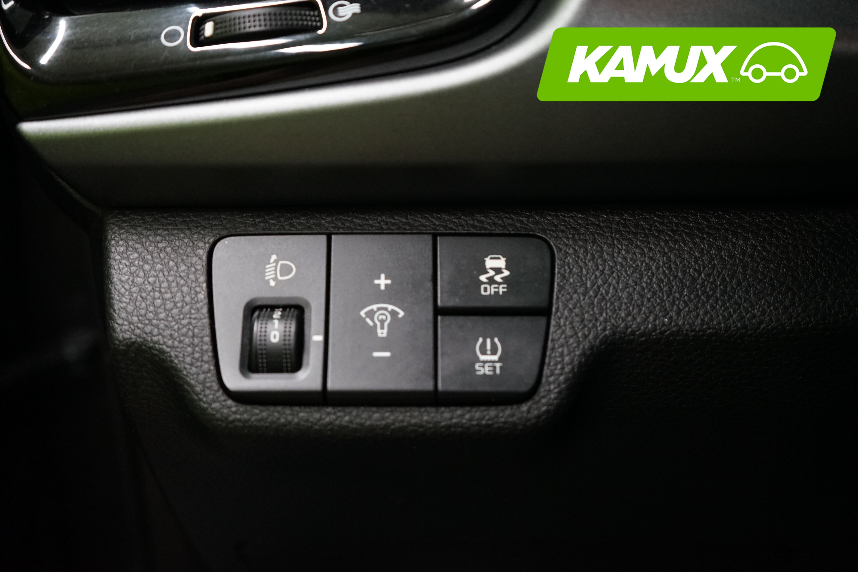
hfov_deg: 51.9
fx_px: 882
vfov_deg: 35.9
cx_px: 429
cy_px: 286
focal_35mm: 37
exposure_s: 1/30
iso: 2500
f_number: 4.5
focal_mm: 37
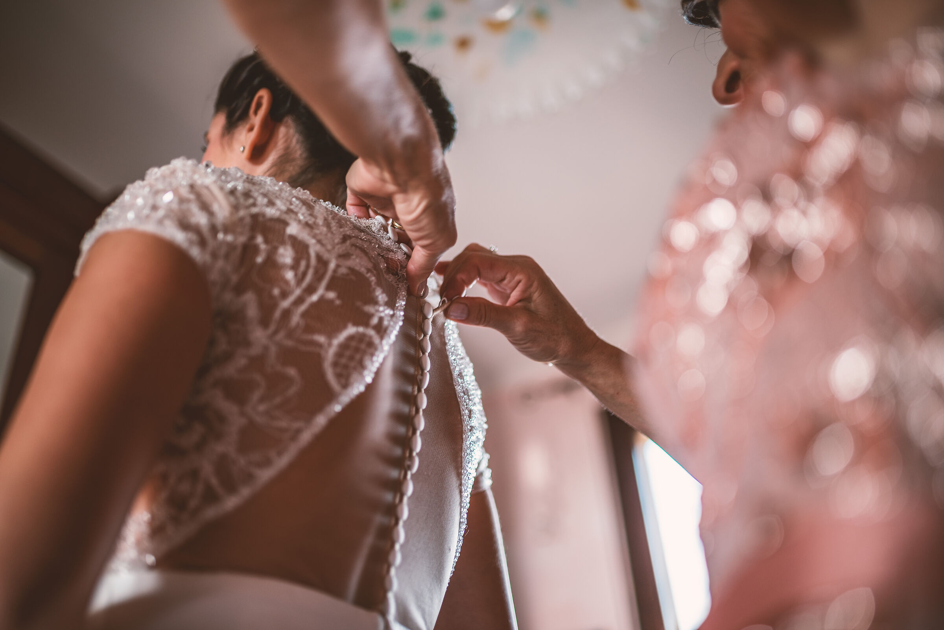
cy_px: 315
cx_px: 472
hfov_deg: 54.4
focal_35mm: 35
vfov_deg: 37.9
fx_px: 918
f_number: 1.4
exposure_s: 1/125
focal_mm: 35
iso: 160
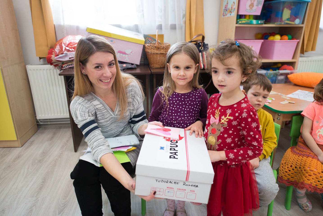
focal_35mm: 24
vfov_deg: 53.2
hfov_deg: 73.7
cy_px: 108
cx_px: 162
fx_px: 215
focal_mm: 24
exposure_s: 1/100
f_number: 2.8
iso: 800
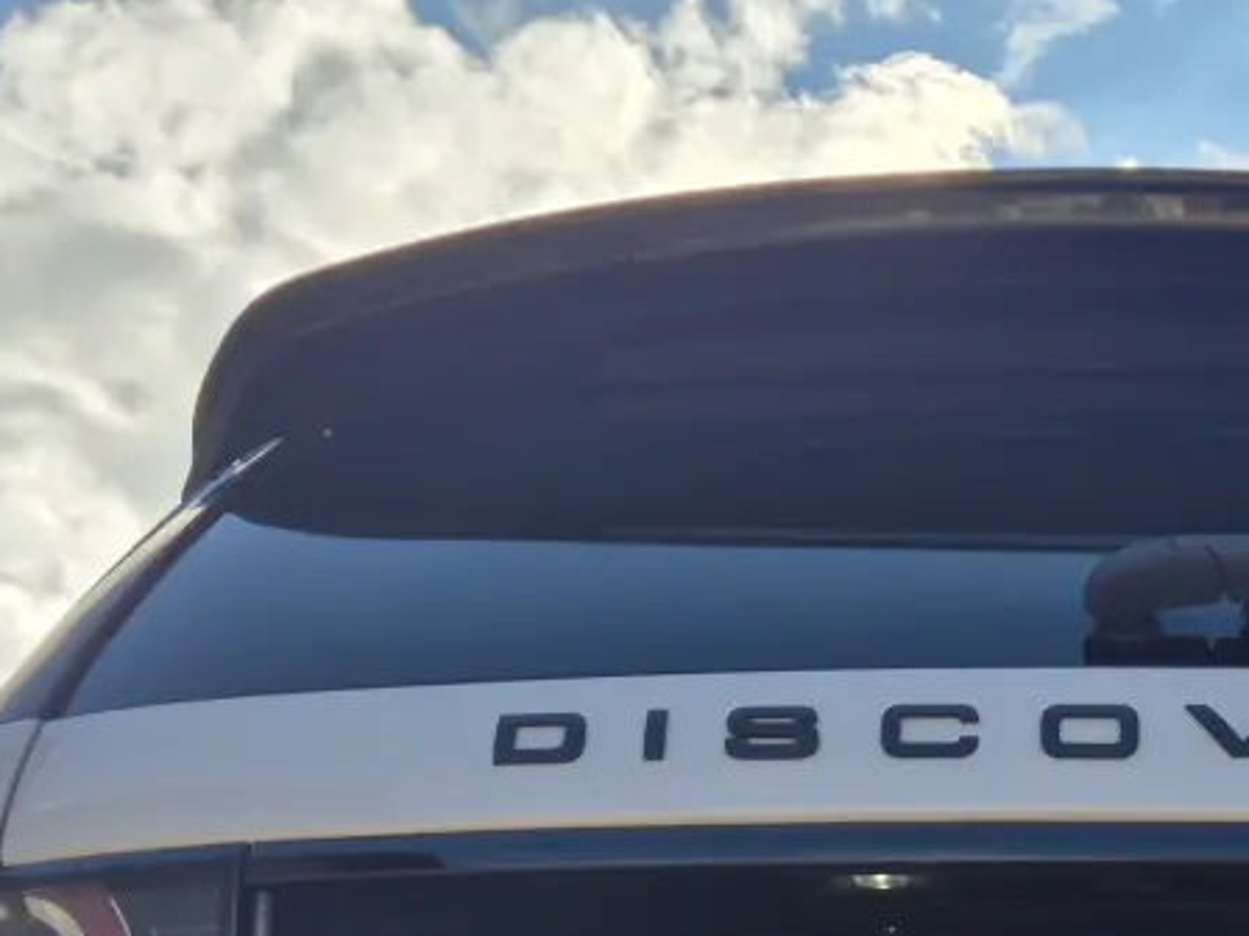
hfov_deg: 25.7
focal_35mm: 74
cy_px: 1502
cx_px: 1048
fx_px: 2670
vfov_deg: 17.4
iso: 25
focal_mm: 5.4
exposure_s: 1/2968
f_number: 1.8
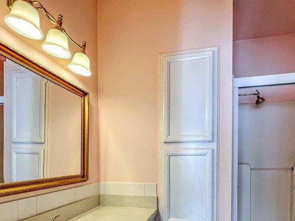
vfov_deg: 62.3
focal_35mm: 20
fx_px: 170
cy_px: 165
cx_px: 160
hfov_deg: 81.6
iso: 100
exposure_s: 1/120
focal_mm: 1.57
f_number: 1.8
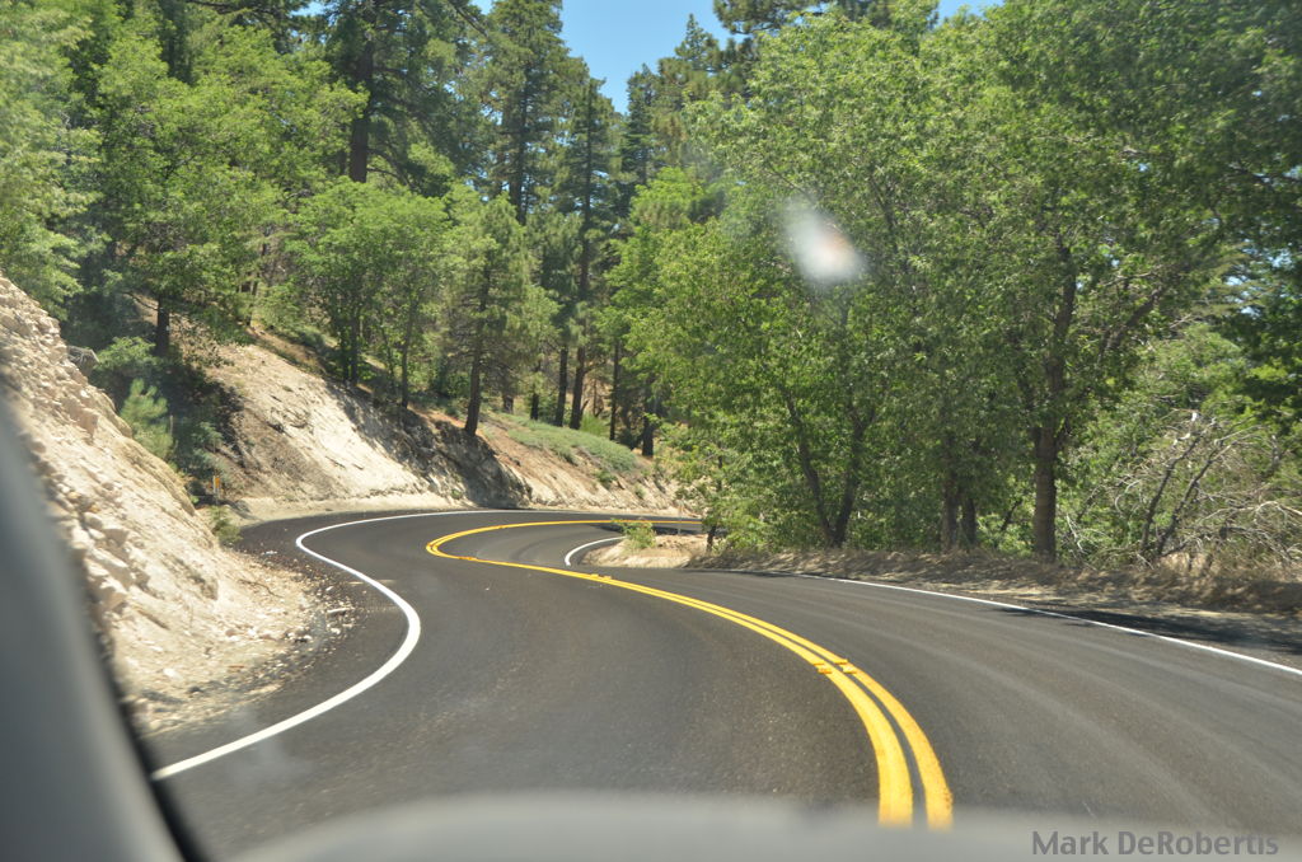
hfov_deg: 37.9
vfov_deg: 25.6
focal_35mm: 52
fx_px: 1895
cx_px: 651
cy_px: 431
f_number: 6.3
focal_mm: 35
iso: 250
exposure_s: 1/160
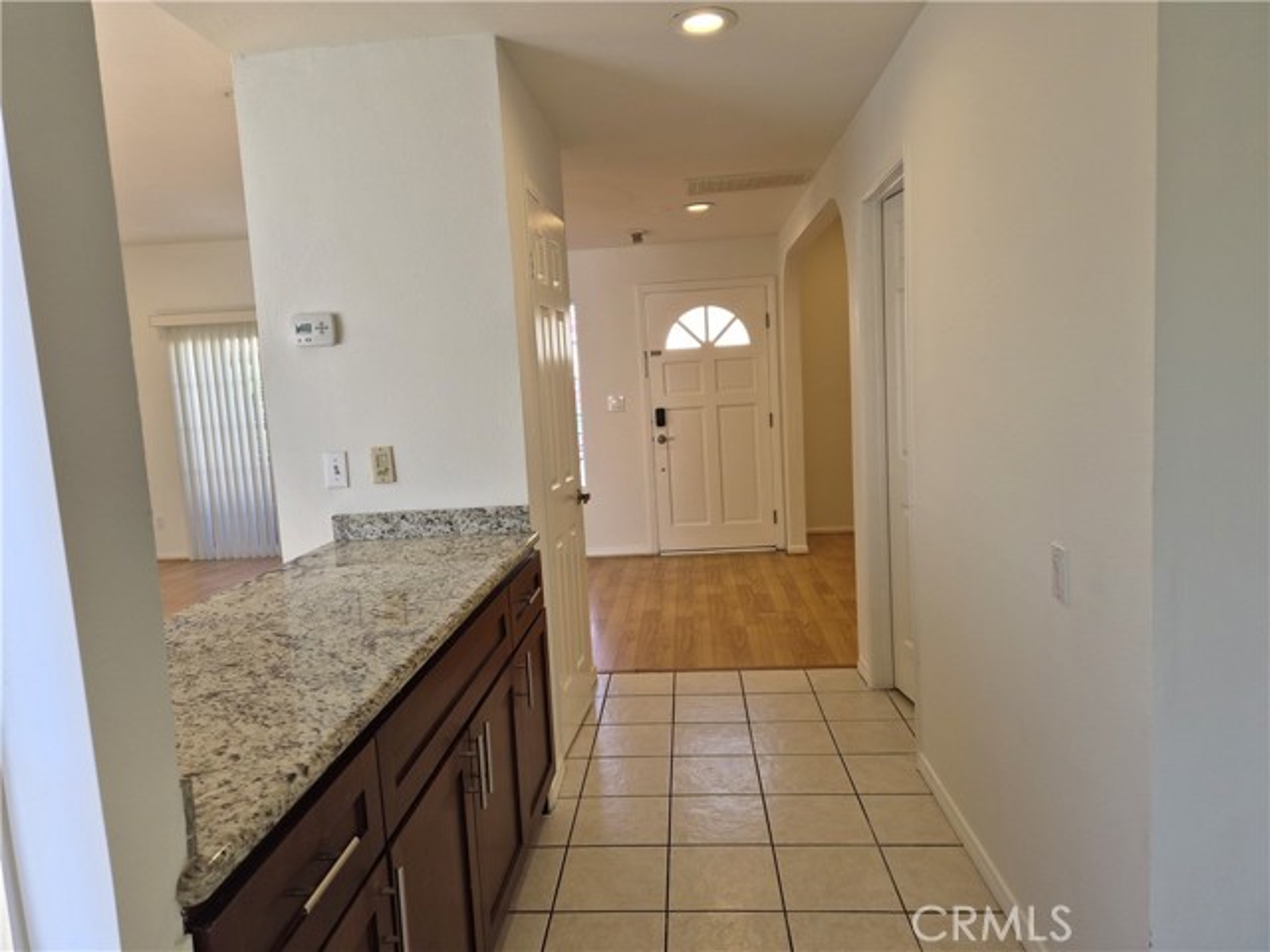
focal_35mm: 23
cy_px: 476
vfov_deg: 58.9
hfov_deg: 73.9
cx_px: 635
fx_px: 844
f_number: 1.8
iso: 40
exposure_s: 1/120
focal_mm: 5.4
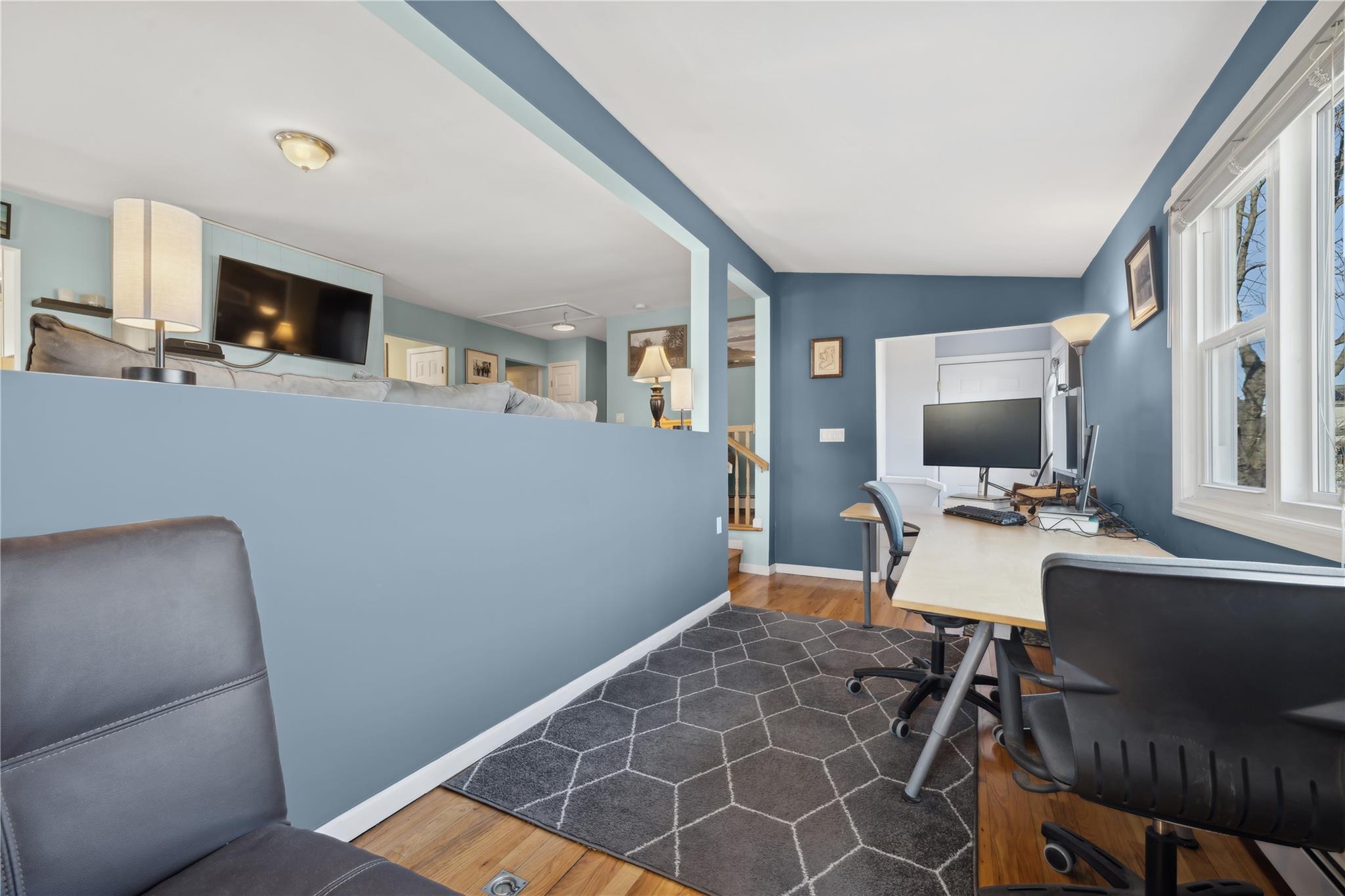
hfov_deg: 100.4
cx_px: 672
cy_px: 448
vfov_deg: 77.3
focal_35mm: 15
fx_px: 560
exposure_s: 1/5
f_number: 11
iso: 100
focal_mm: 15
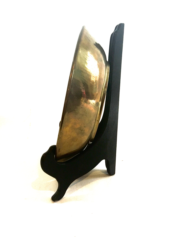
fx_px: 204
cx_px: 92
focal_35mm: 29
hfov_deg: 48.2
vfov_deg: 61.7
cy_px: 122
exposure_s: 1/30
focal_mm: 4.15
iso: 160
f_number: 2.2
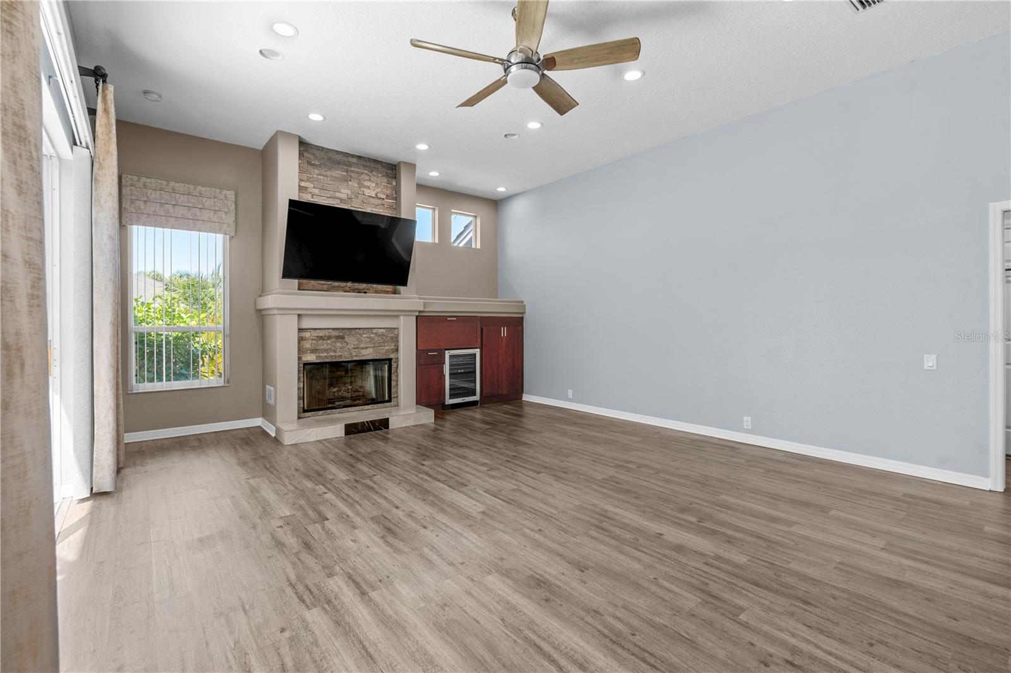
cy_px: 336
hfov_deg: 100.4
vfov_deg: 77.3
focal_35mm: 15
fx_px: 421
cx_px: 506
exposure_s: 1/2
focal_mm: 10
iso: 100
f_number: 7.1
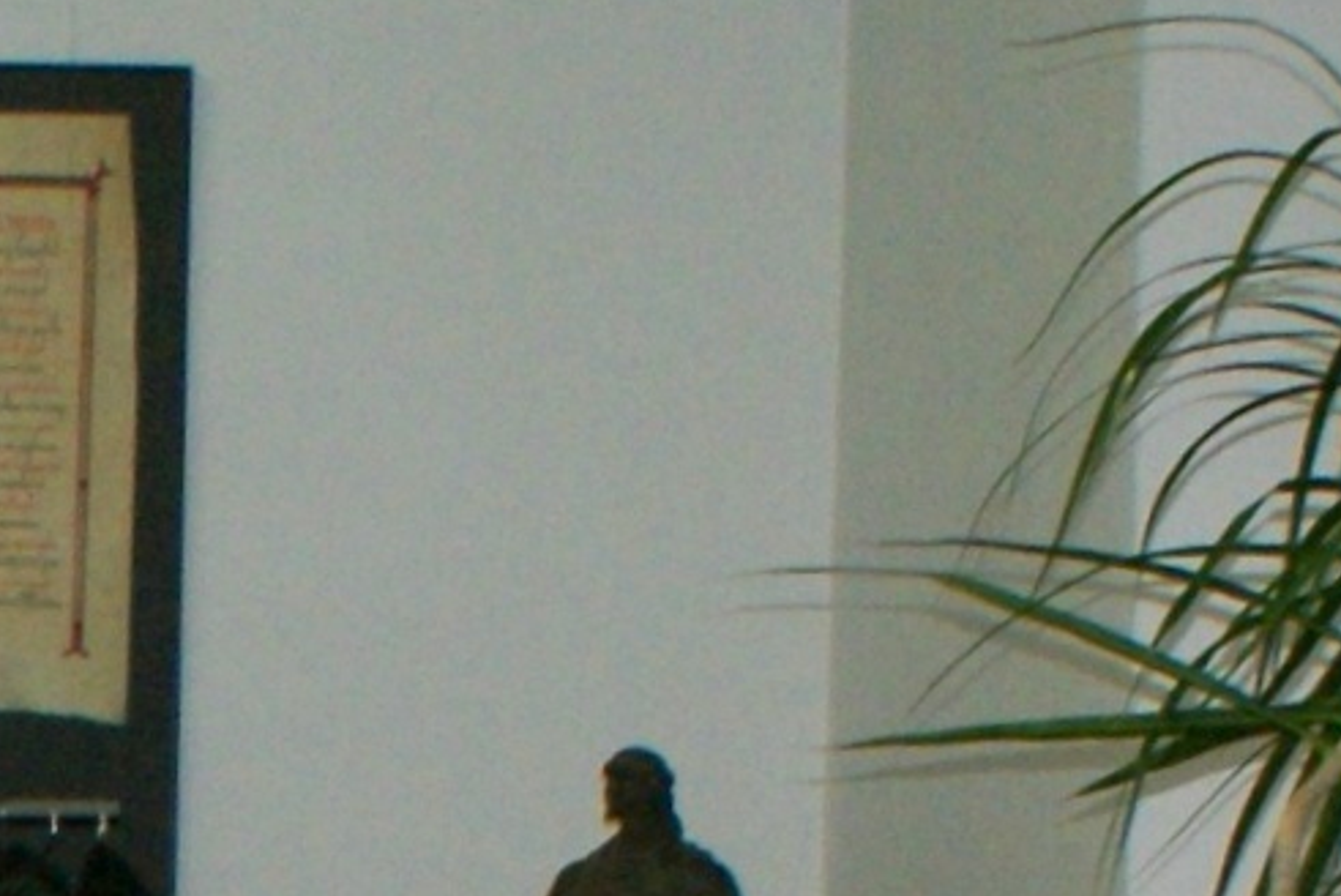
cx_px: -1267
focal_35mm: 230
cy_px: 2322
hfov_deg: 8.5
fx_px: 8572
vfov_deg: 5.7
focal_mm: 26
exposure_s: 1/60
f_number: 5.6
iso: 400
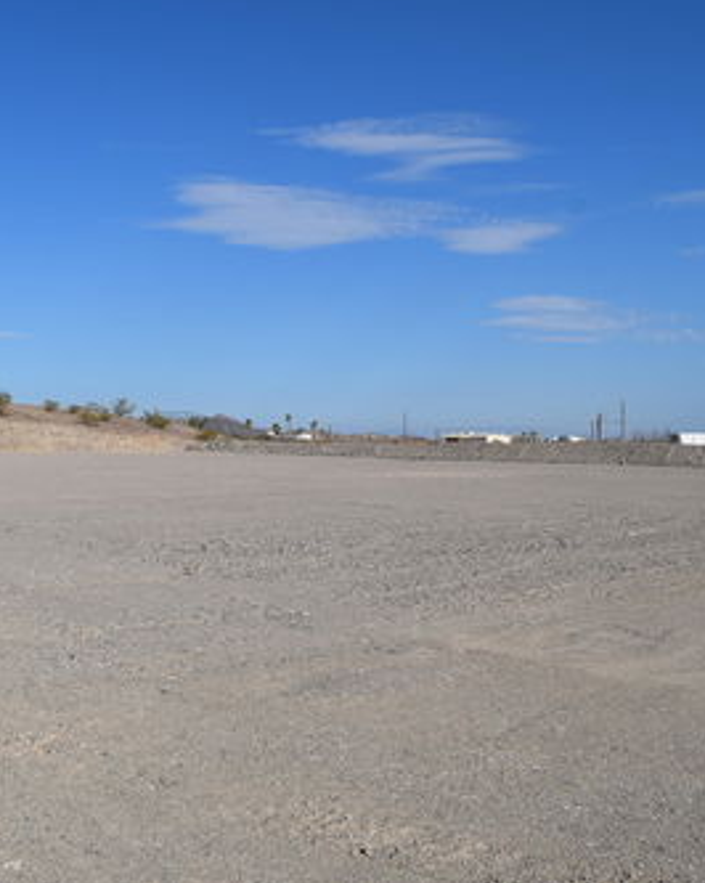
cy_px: 442
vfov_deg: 46.9
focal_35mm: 39
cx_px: 246
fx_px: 1018
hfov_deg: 37.9
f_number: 11
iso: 200
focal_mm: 18
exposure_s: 1/500
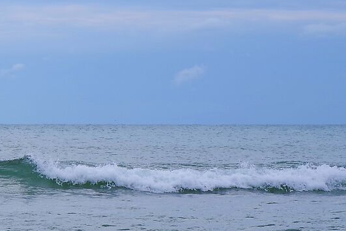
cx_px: -339
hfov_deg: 8.6
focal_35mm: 226
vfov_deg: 6.0
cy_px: 283
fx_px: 2172
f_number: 16
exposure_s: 1/200
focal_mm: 50
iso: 200
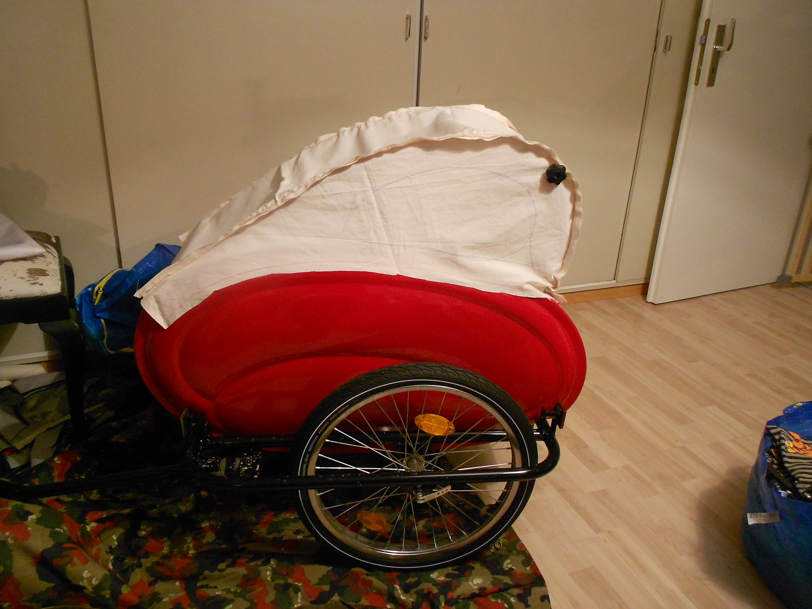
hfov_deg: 61.7
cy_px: 304
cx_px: 406
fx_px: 680
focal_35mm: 29
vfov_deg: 48.2
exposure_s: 1/15
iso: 400
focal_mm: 5.1
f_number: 3.4
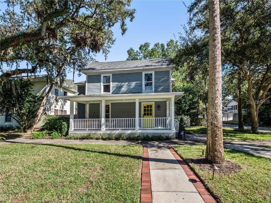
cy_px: 102
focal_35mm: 14
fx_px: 110
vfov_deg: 85.7
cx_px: 136
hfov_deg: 102.1
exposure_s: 1/320
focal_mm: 7
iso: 200
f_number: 6.3
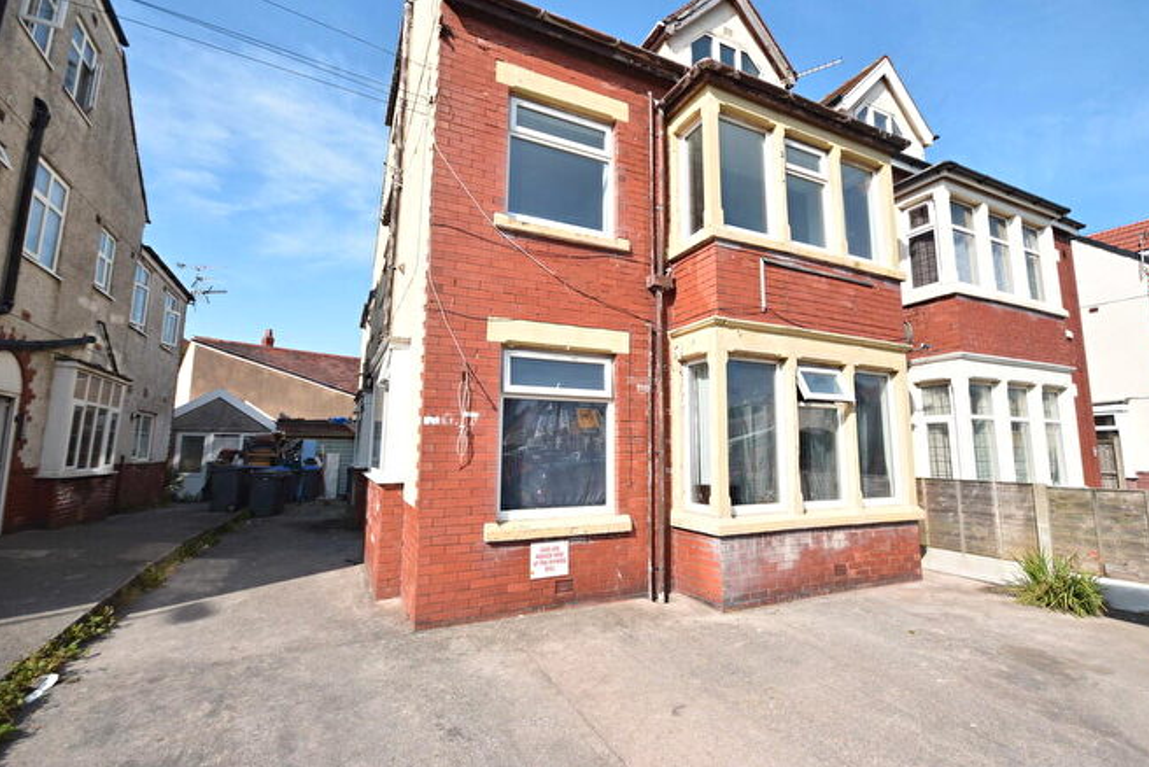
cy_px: 367
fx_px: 511
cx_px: 603
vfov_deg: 73.8
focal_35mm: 16
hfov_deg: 96.6
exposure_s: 1/500
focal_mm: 10
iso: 100
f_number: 4
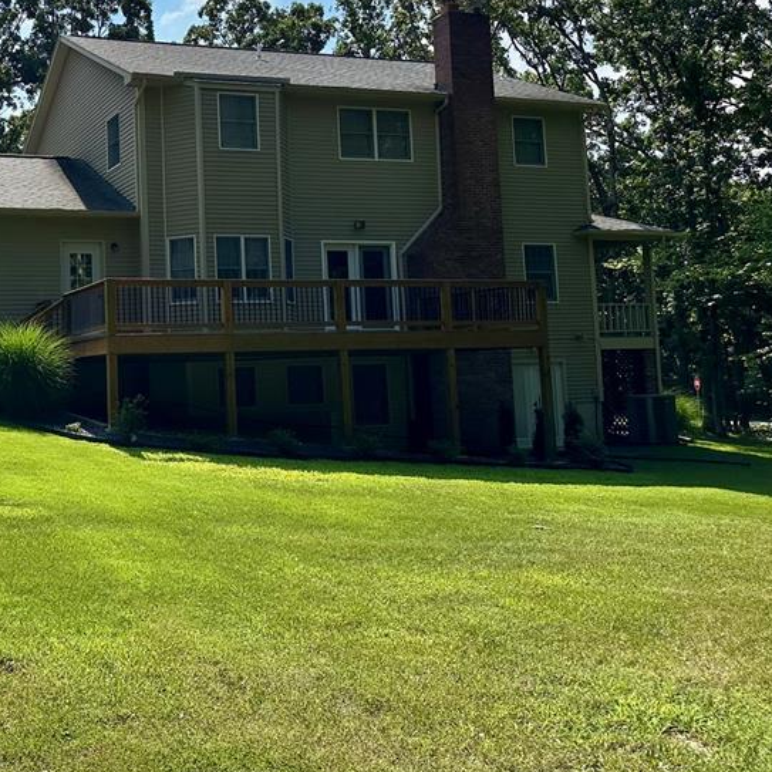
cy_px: 287
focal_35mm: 40
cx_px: 104
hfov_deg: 39.4
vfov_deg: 41.5
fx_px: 1009
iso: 80
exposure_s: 1/10753
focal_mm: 6.86
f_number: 1.78
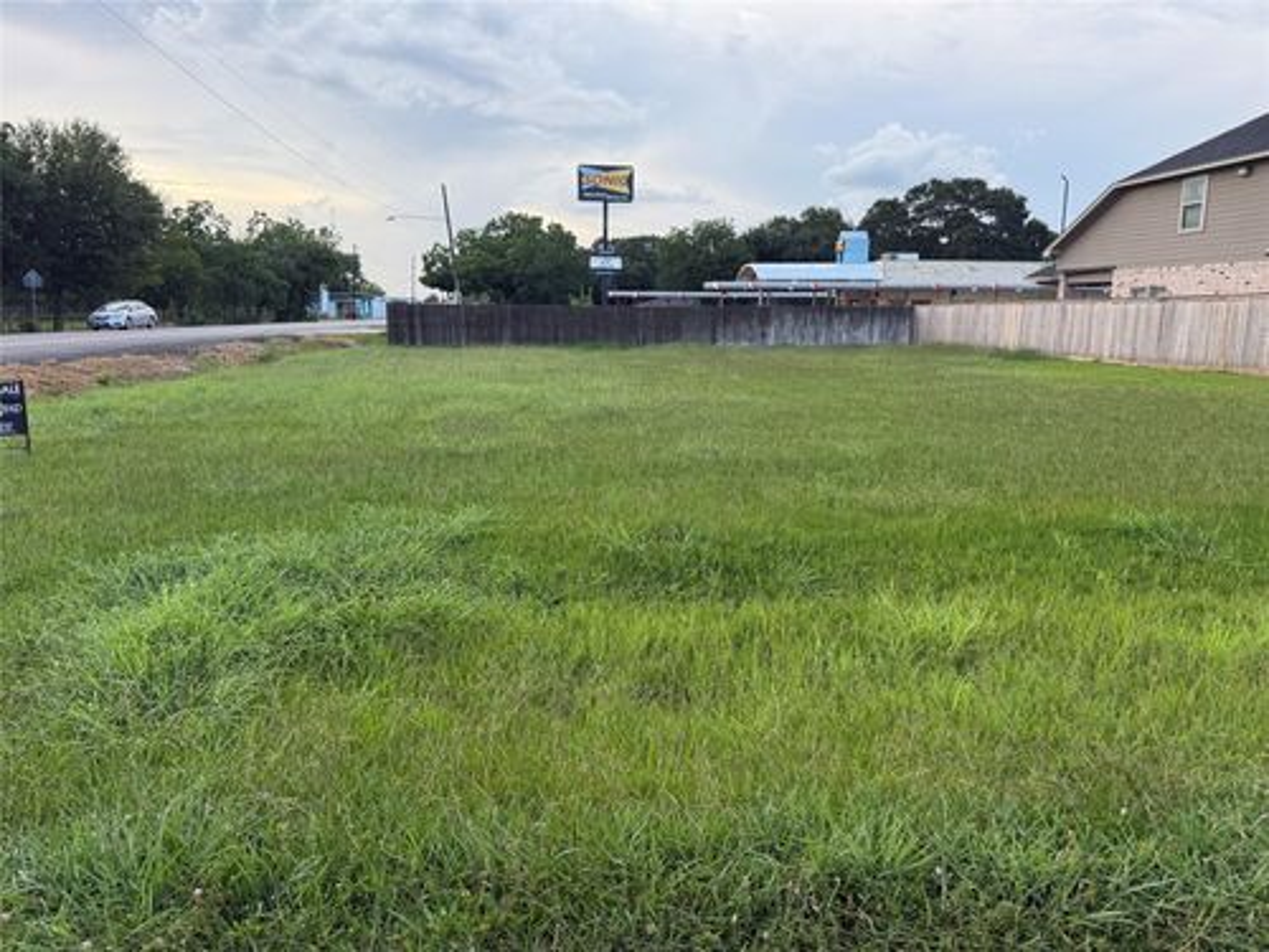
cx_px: 634
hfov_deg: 71.6
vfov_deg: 56.8
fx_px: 880
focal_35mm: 24
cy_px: 476
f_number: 1.78
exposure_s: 1/654
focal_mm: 6.76
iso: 80
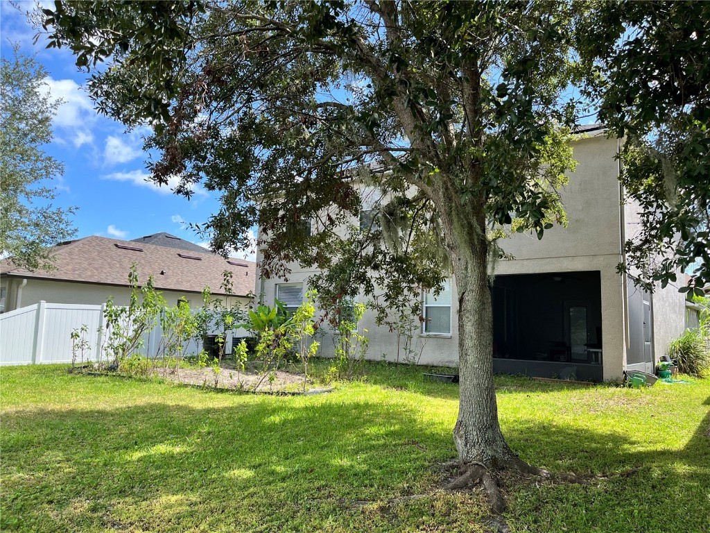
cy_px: 266
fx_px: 533
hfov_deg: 67.3
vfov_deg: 53.1
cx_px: 355
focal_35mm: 26
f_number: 1.6
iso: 50
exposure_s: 1/992
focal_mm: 5.1
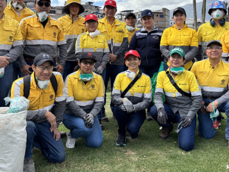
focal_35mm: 40
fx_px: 265
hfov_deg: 46.8
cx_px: 123
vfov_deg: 35.4
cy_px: 49
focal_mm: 5.96
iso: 50
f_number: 1.6
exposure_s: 1/1783
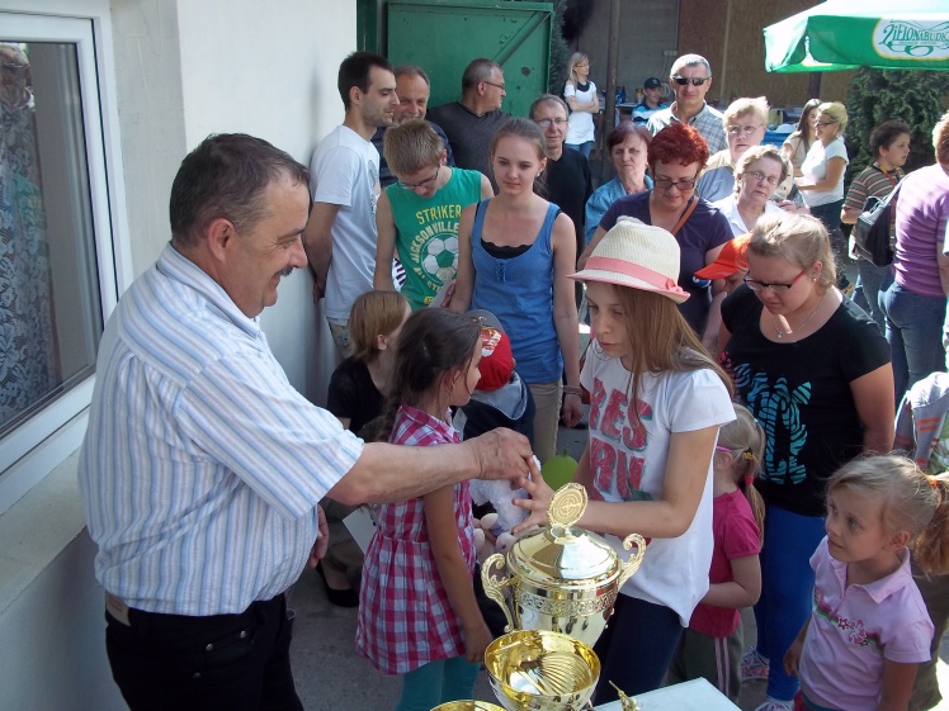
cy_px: 356
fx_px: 987
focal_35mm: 36
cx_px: 474
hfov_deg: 51.4
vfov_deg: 39.7
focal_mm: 6.5
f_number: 3.1
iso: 80
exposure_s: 1/250
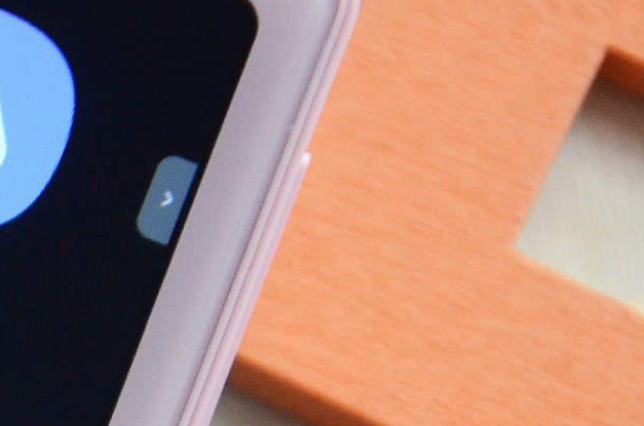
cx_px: -234
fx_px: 7853
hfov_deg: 4.7
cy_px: 476
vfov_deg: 3.1
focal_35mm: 440
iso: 3200
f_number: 5.6
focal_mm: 92
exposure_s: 1/125
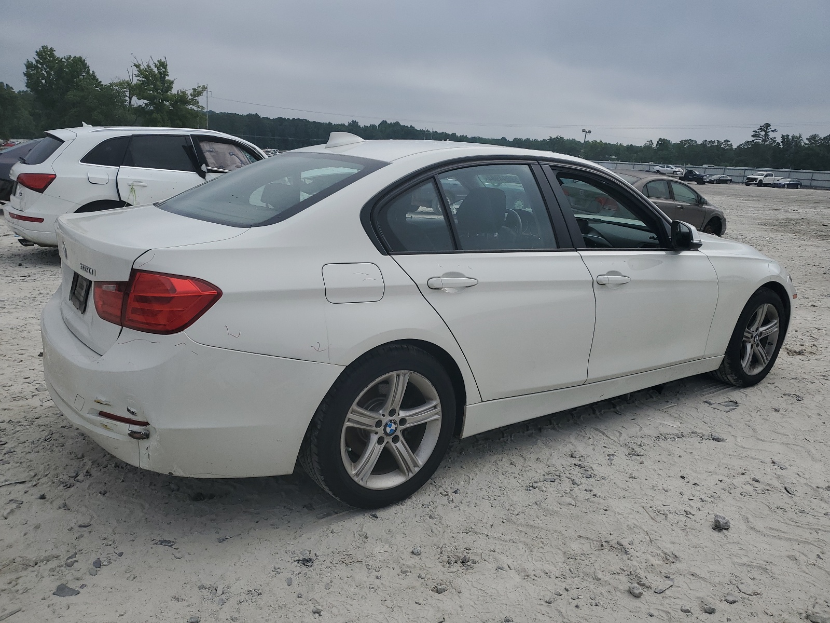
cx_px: 415
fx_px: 623
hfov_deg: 67.3
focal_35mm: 26
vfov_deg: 53.1
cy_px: 312
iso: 50
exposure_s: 1/5000
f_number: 1.5
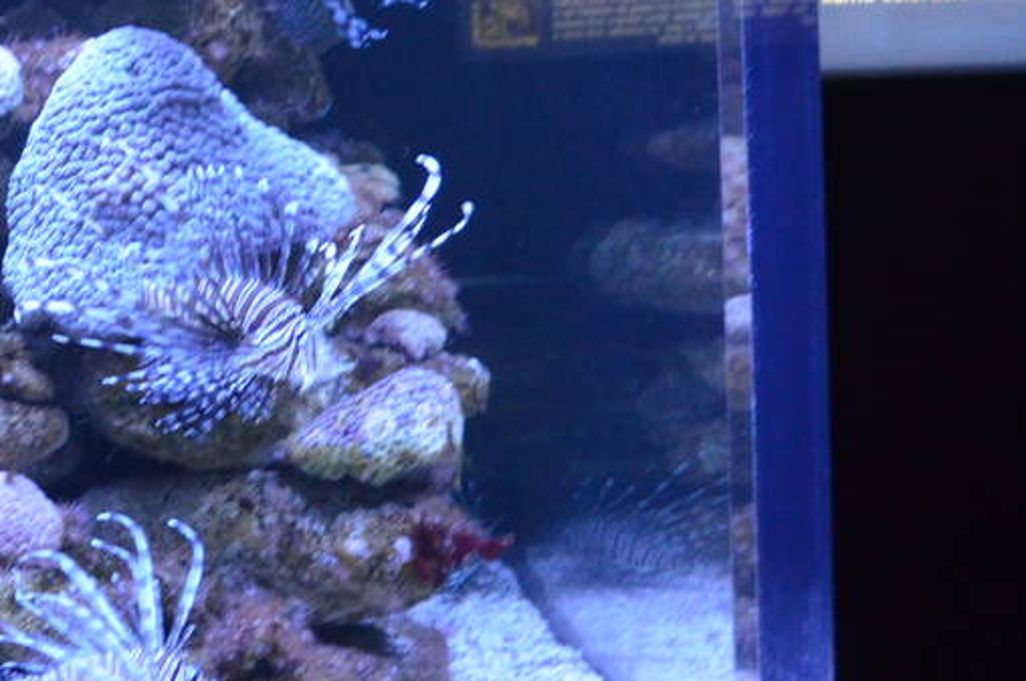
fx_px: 2419
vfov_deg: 15.9
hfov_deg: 21.8
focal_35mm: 85
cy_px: 150
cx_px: -275
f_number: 3.5
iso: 2000
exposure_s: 1/30
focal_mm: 18
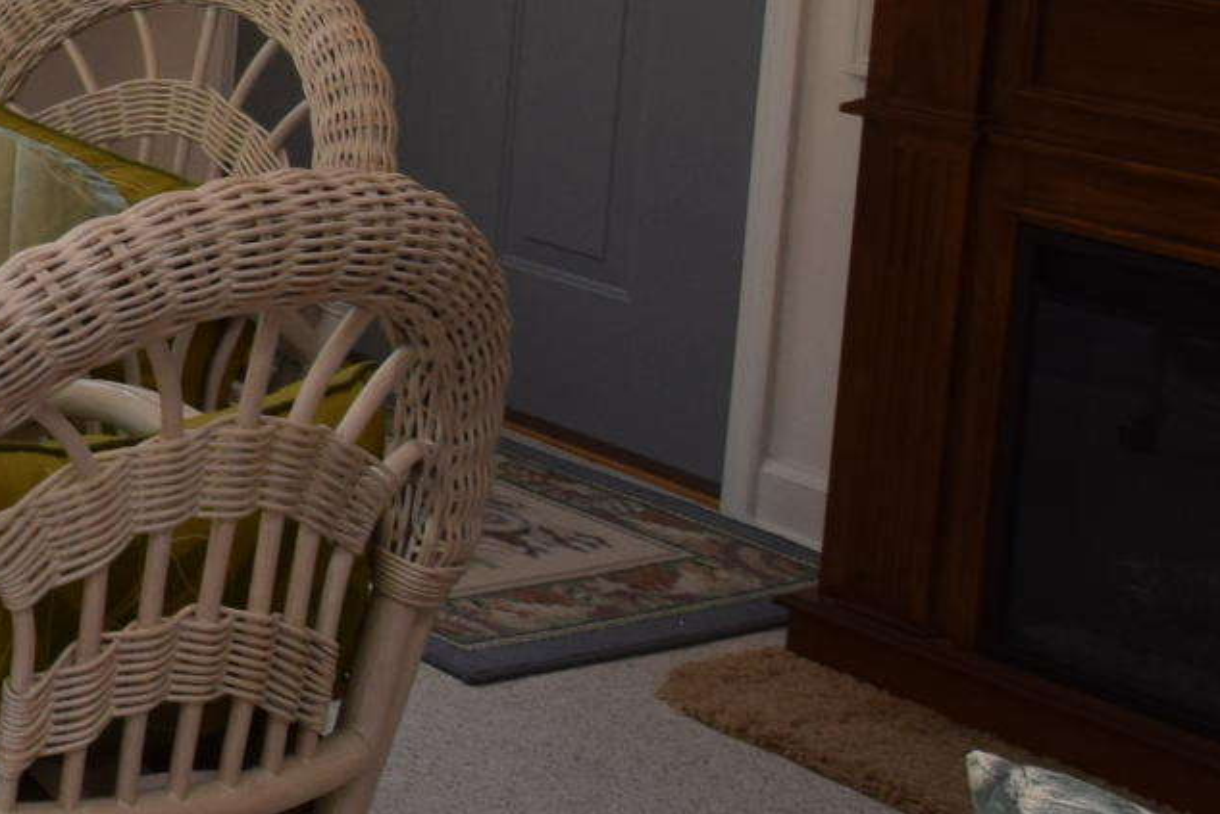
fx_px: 2407
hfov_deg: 20.7
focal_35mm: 71
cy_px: -279
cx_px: -924
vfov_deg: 17.8
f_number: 5.6
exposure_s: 1/125
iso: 250
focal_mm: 10
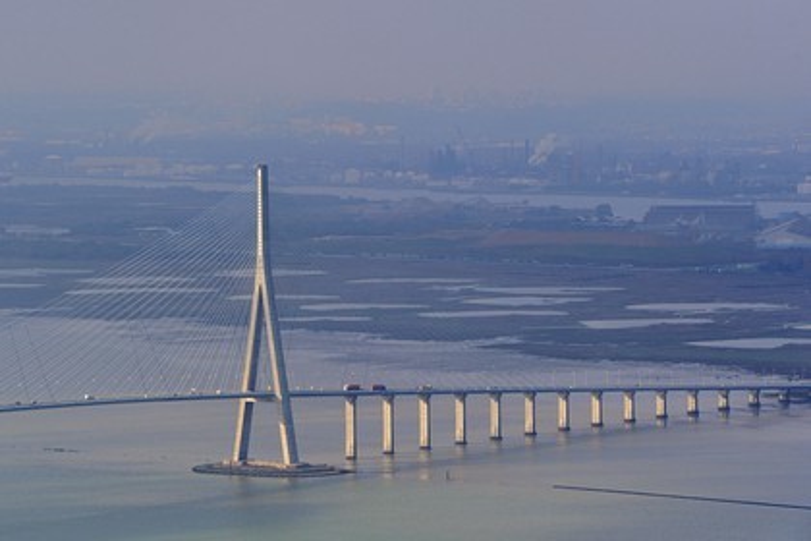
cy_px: 270
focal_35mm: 170
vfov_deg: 8.1
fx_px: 3829
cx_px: 406
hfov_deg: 12.1
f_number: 10
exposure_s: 1/800
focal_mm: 170
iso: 400
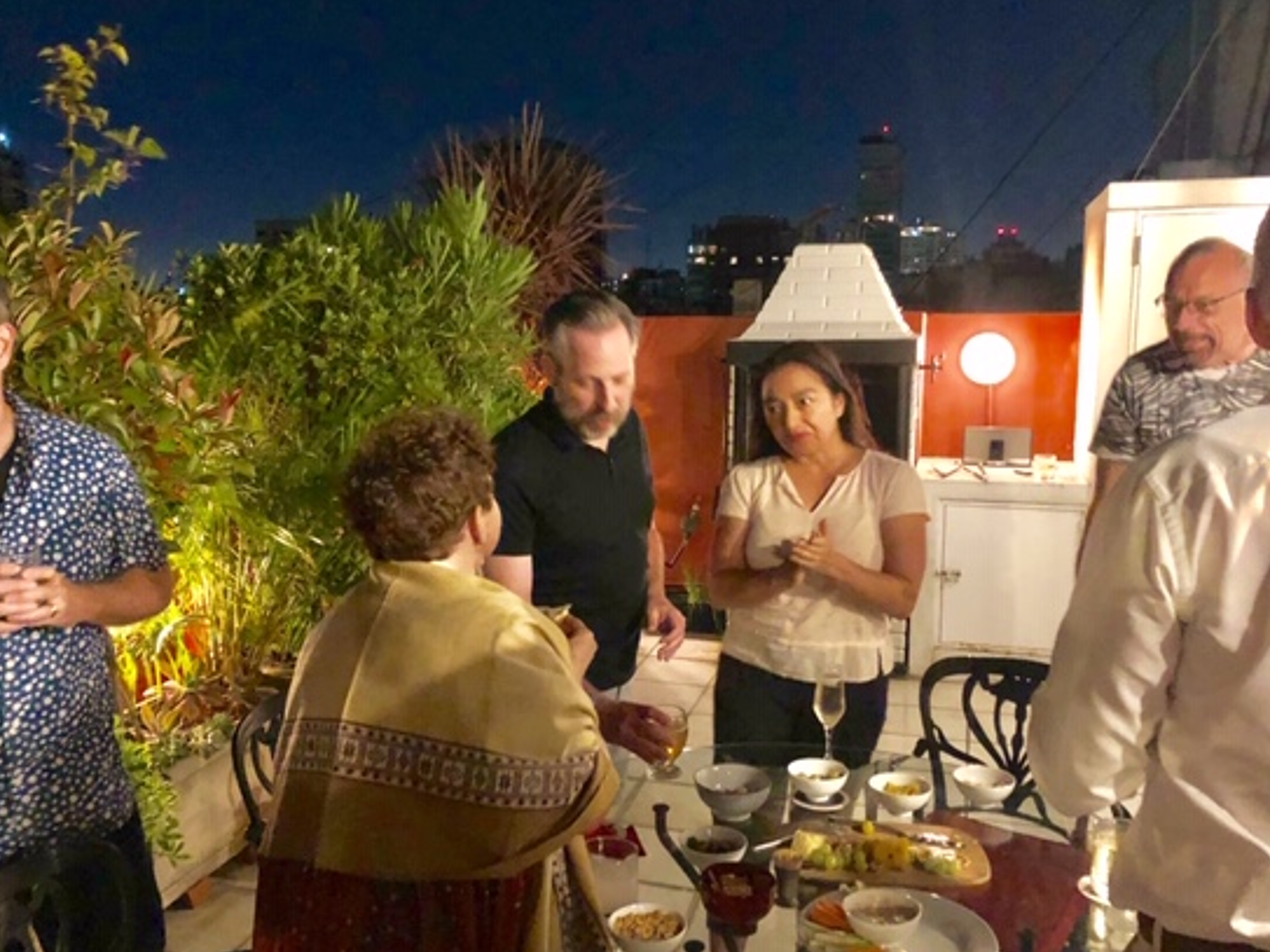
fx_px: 1210
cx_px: 620
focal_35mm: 33
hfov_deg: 55.4
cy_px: 508
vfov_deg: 42.9
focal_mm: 3.99
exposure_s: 1/4
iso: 200
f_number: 1.8
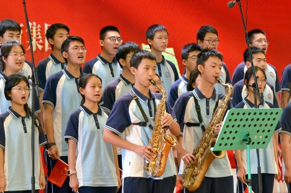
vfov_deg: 7.7
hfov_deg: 11.6
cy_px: 99
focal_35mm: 177
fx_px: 1428
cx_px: 175
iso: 1000
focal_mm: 92
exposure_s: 1/80
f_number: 9
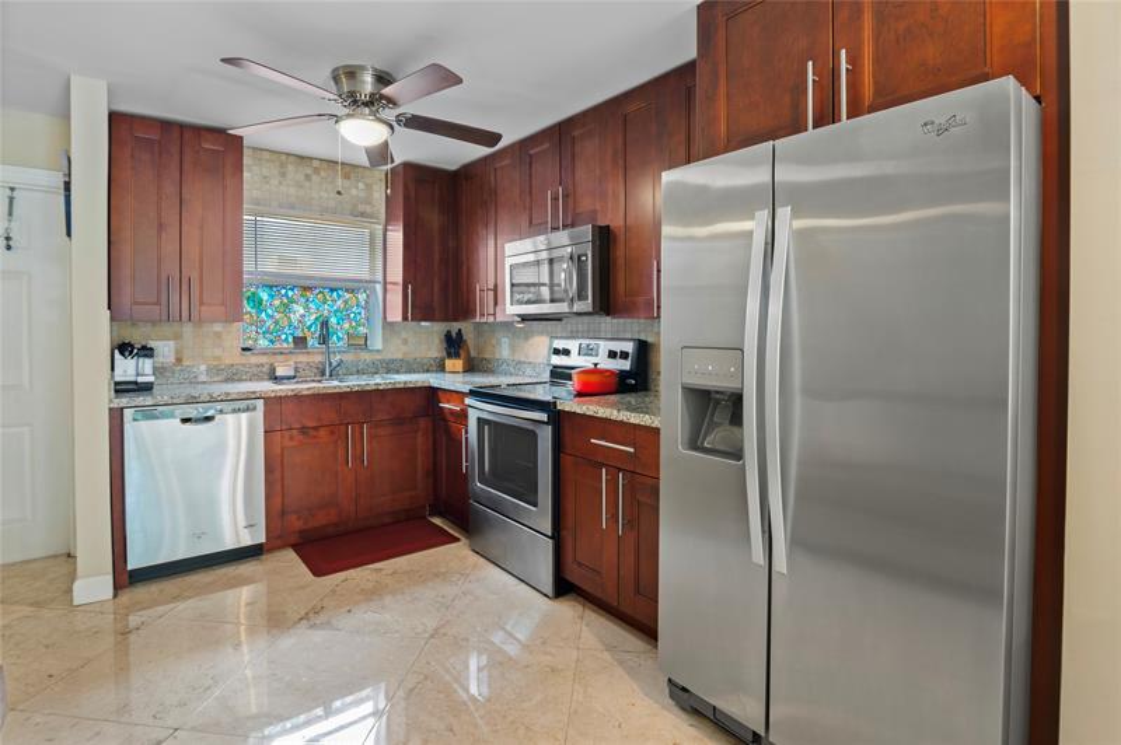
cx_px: 560
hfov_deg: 93.3
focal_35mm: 17
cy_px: 372
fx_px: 529
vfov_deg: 70.3
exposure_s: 1.6
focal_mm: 17
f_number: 9
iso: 320
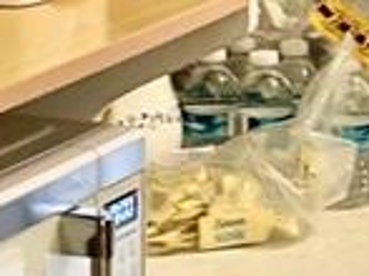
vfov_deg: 7.0
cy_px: 18
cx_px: 587
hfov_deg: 9.1
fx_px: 2258
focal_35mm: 212
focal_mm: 5.96
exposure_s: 1/40
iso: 500
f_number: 1.6
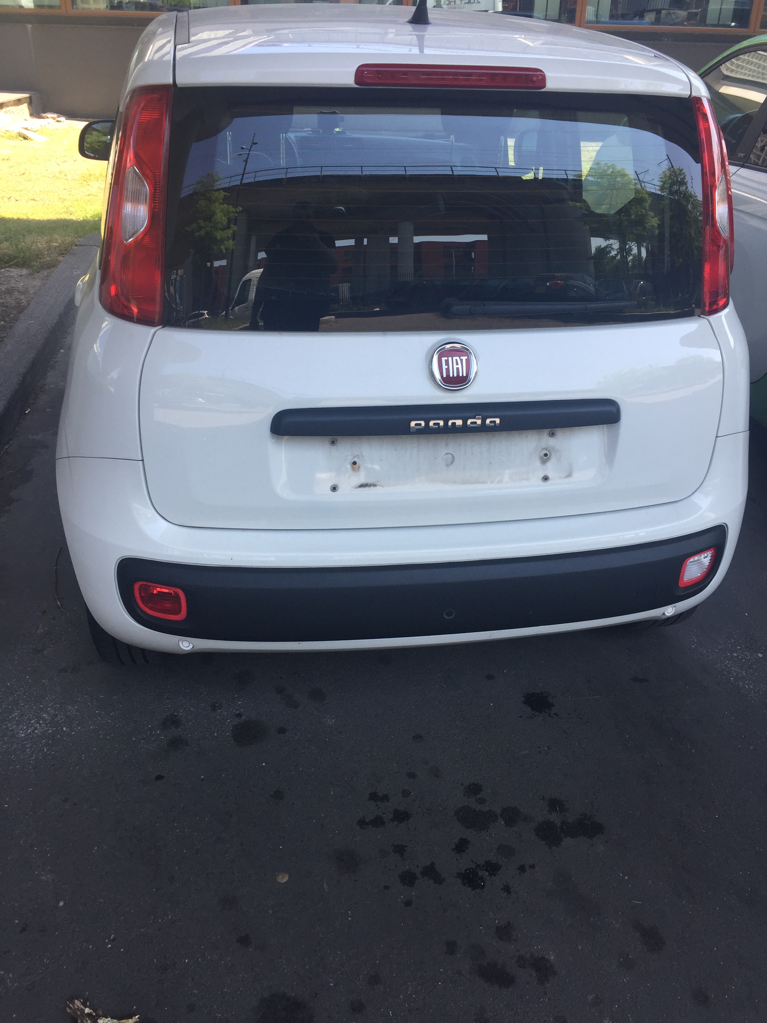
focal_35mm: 29
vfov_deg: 61.7
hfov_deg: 48.2
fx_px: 857
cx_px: 384
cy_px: 512
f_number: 2.2
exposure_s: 1/293
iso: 32
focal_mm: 4.15
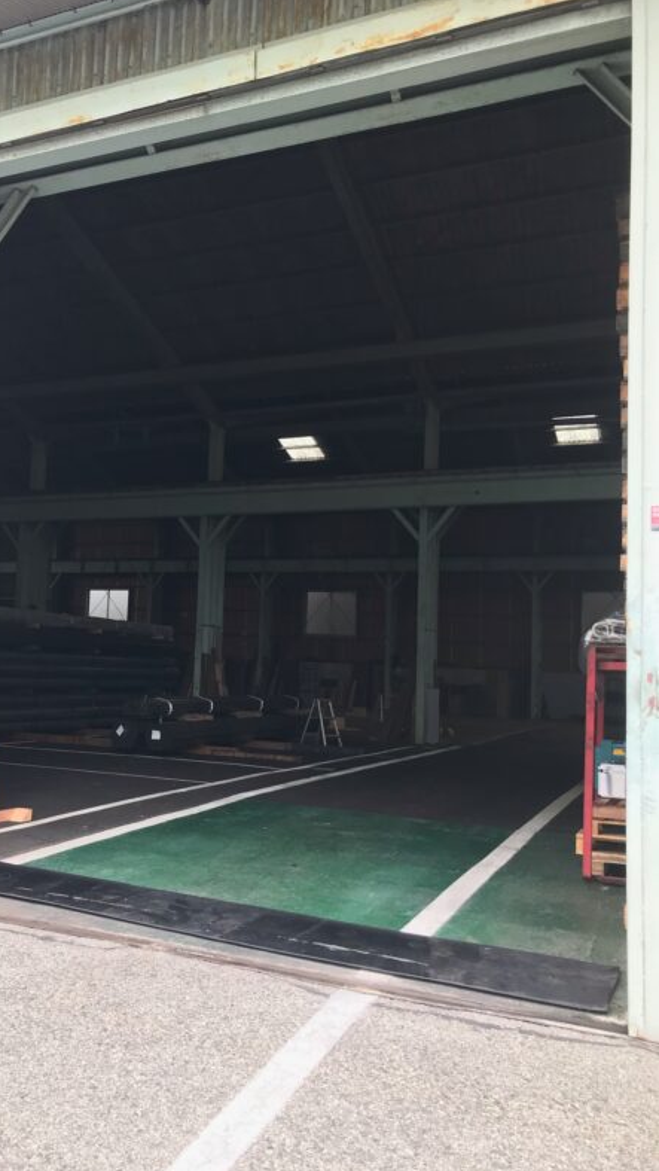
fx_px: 962
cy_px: 588
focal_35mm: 31
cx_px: 217
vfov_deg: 62.6
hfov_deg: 37.4
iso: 20
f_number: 1.8
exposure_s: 1/160
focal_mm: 3.99
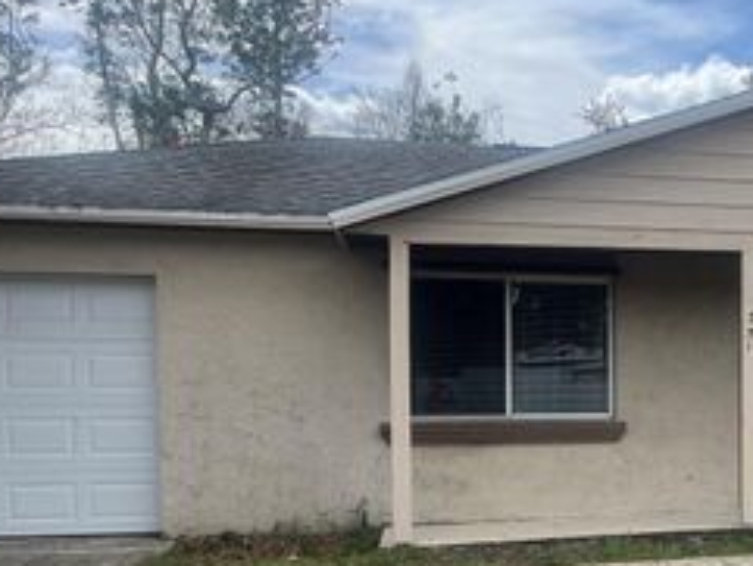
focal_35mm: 54
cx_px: 734
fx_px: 1175
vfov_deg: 26.7
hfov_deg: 32.9
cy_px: 421
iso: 50
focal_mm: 5.1
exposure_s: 1/2137
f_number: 1.6
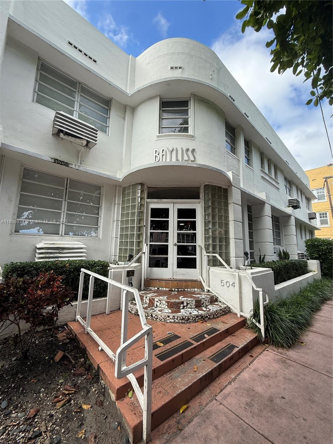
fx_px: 180
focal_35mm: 14
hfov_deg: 85.7
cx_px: 166
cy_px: 222
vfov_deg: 102.1
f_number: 2.2
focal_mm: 2.22
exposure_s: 1/370
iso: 50
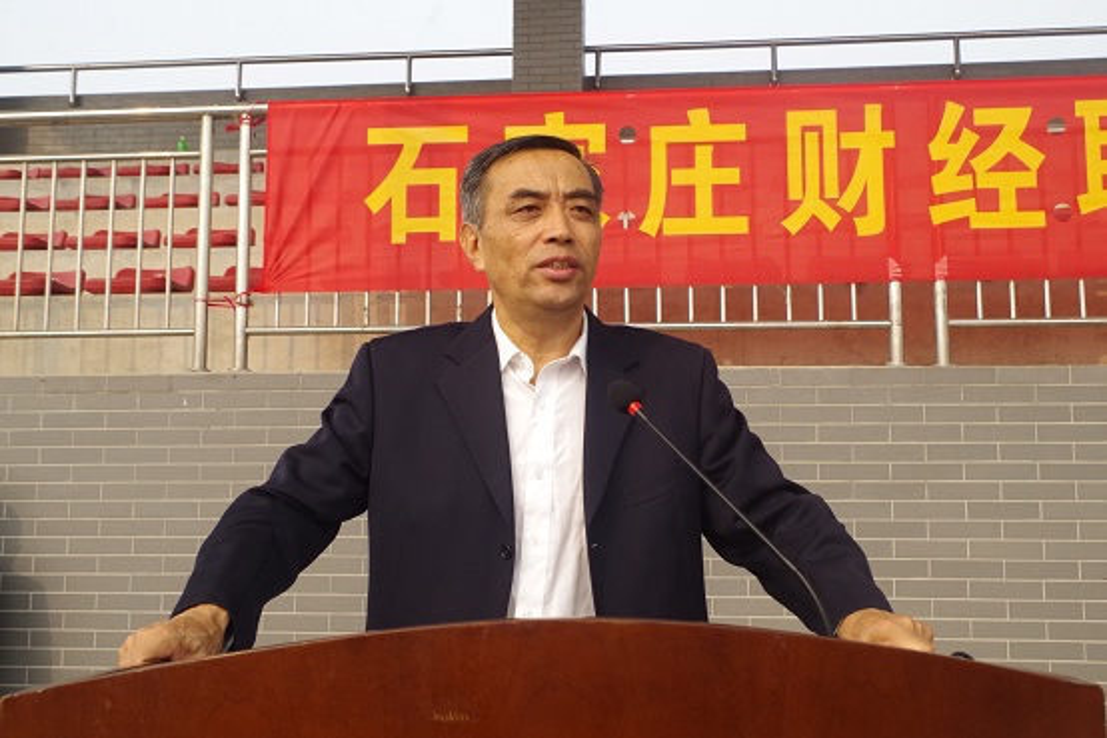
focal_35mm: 36
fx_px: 1107
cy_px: 369
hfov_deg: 53.1
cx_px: 554
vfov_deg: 36.9
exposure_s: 1/500
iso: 800
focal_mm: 24.38
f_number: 9
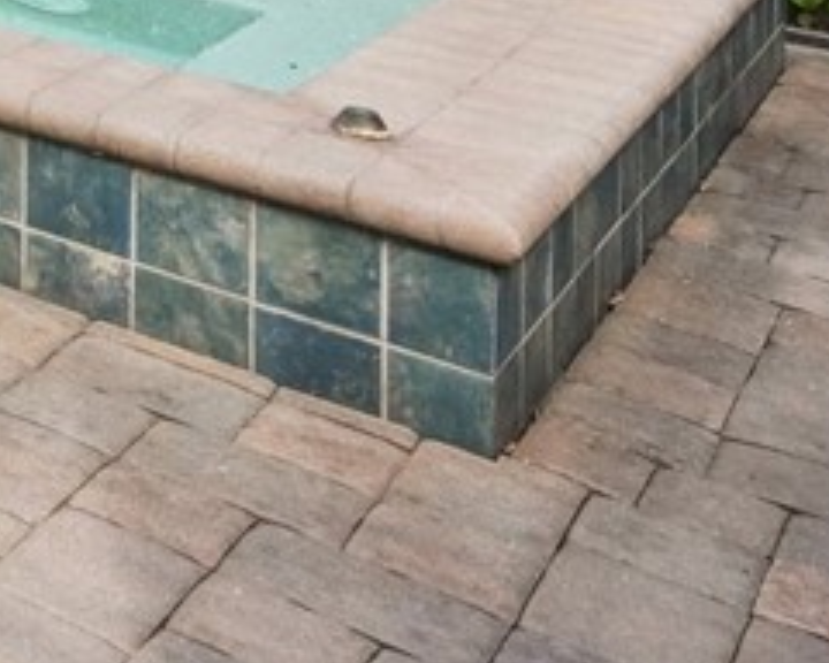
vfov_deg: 17.8
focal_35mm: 68
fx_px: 1668
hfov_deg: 17.2
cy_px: -544
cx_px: -946
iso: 400
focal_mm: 16
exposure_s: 1/800
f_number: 8
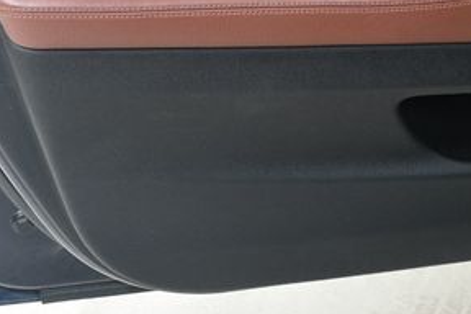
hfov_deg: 20.1
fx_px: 1308
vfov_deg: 13.6
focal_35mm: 100
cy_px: 26
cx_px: 389
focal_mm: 30
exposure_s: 1/160
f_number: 8
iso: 100
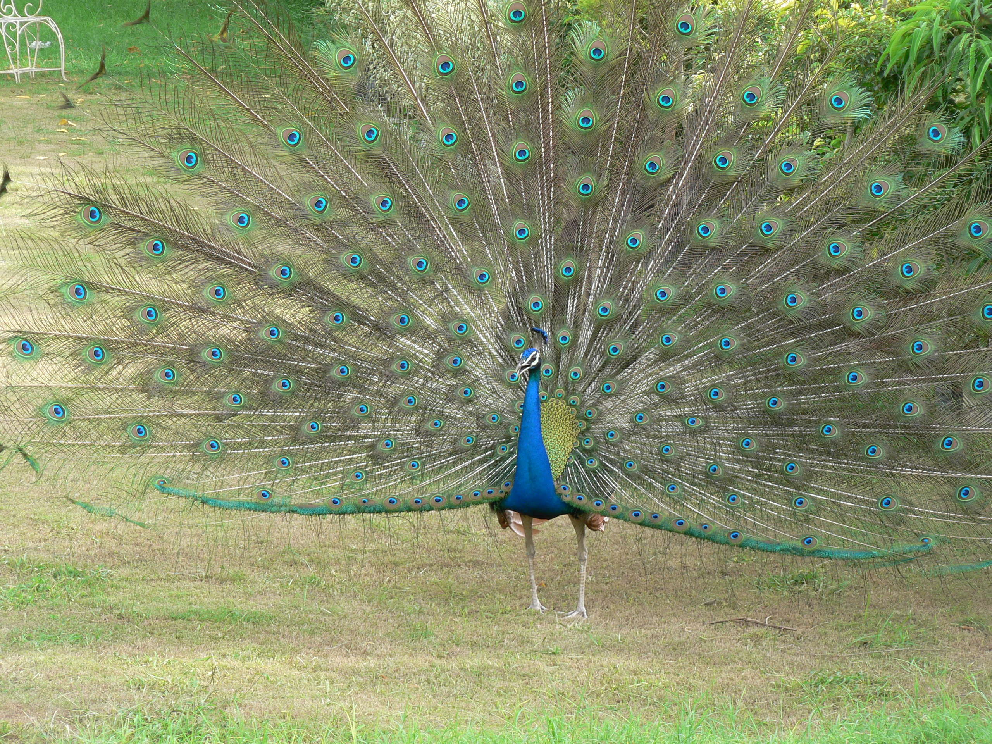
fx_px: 3783
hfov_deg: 14.9
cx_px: 496
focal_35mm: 132
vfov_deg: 11.2
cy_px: 372
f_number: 3.2
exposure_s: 1/100
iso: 80
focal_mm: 22.1
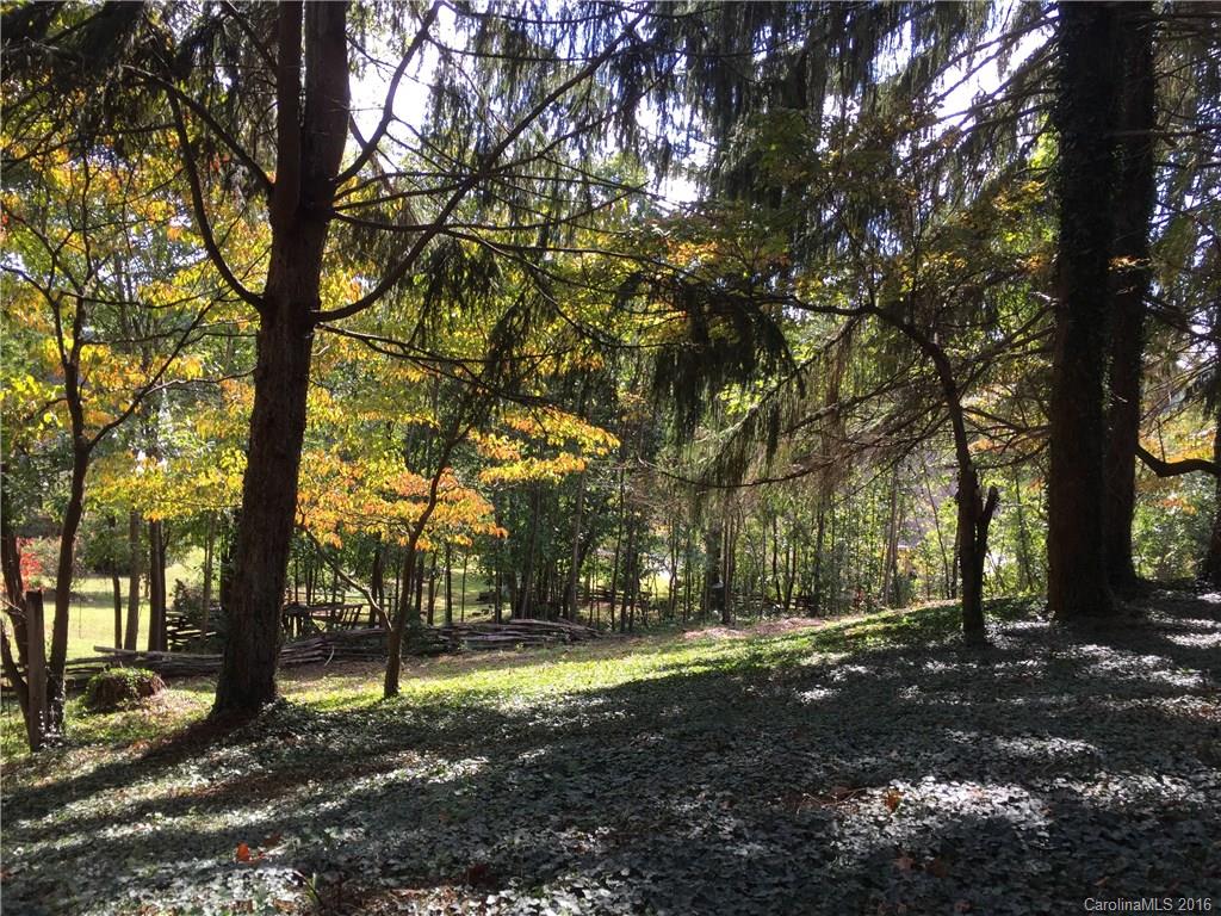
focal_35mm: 29
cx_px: 610
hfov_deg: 61.7
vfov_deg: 48.2
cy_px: 458
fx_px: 1023
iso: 32
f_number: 2.2
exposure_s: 1/252
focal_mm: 4.15
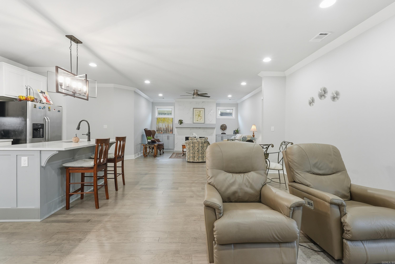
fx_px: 176
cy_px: 132
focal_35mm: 16
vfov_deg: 73.8
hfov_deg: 96.7
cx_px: 198
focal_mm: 16
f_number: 9
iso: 250
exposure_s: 1/8
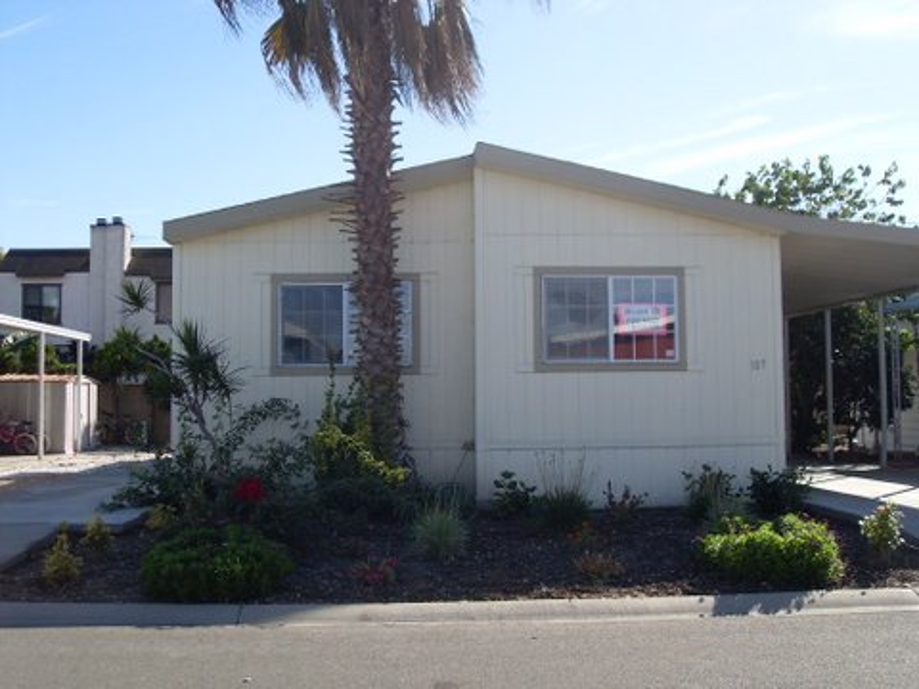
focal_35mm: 43
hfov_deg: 43.9
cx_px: 460
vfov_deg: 33.6
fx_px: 1142
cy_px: 344
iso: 80
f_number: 7.7
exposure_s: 1/180
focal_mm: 7.1
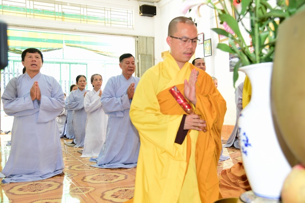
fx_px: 322
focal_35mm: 38
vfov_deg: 35.1
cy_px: 102
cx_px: 152
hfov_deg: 50.7
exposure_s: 1/30
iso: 800
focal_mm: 38
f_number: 4
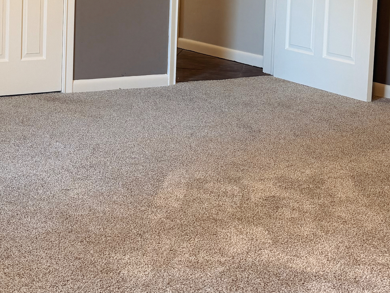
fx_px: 789
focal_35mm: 70
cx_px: 19
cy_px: -9
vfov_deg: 20.3
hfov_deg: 26.6
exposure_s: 1/60
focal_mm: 6.76
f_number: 1.78
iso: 125
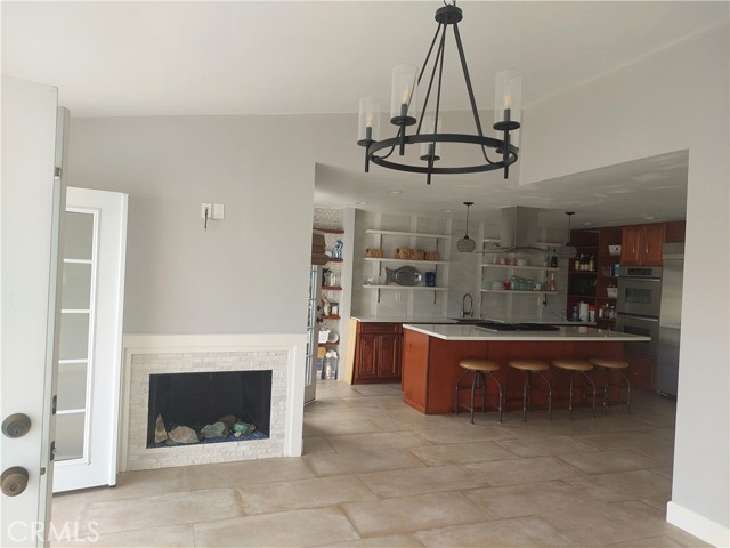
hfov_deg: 71.6
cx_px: 365
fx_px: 506
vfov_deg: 56.8
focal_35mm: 24
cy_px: 274
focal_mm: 5.23
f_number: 1.8
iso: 40
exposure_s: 1/120
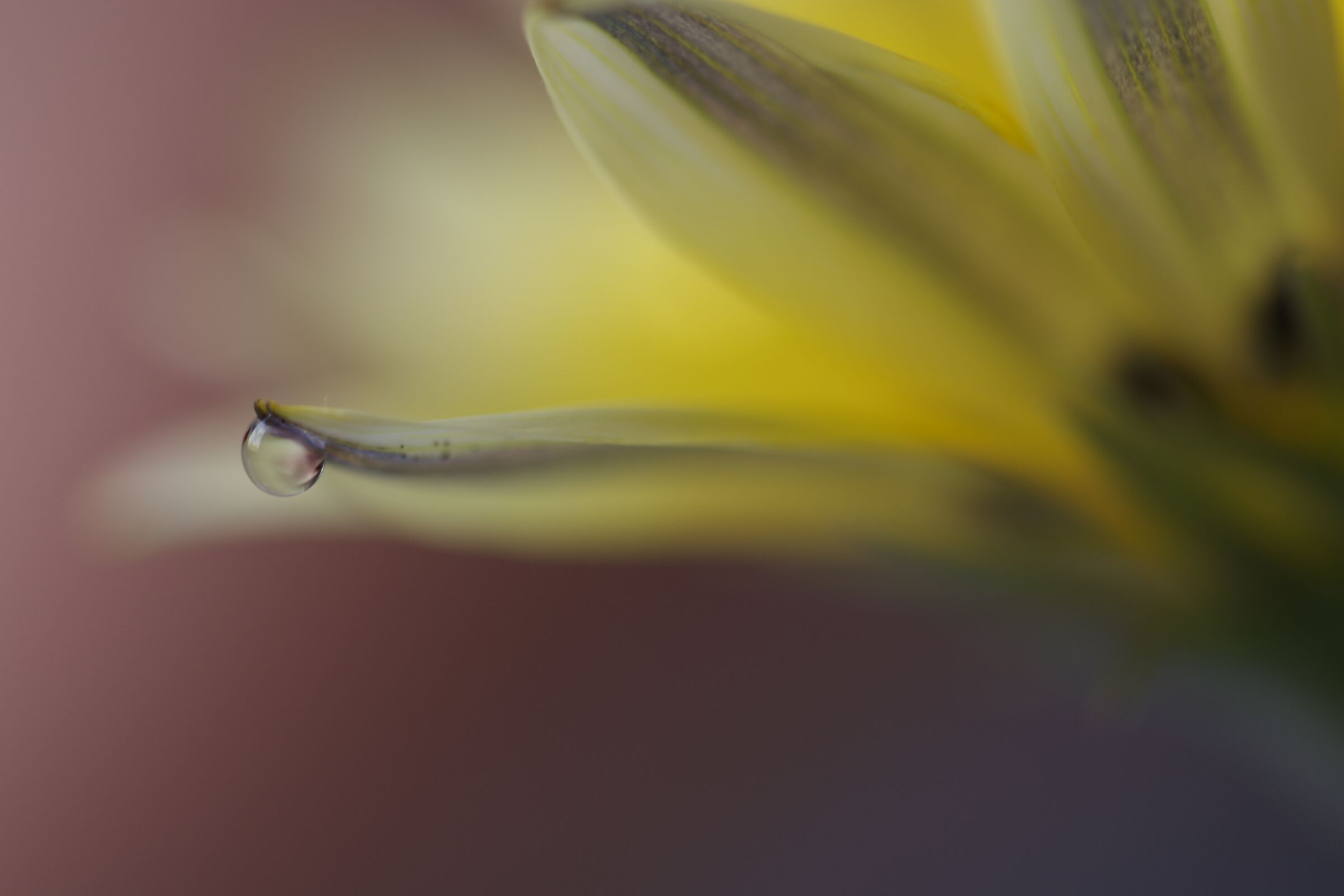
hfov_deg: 13.0
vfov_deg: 8.7
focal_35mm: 158
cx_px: 672
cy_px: 448
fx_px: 5880
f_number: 5.6
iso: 100
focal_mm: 105
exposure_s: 1/50
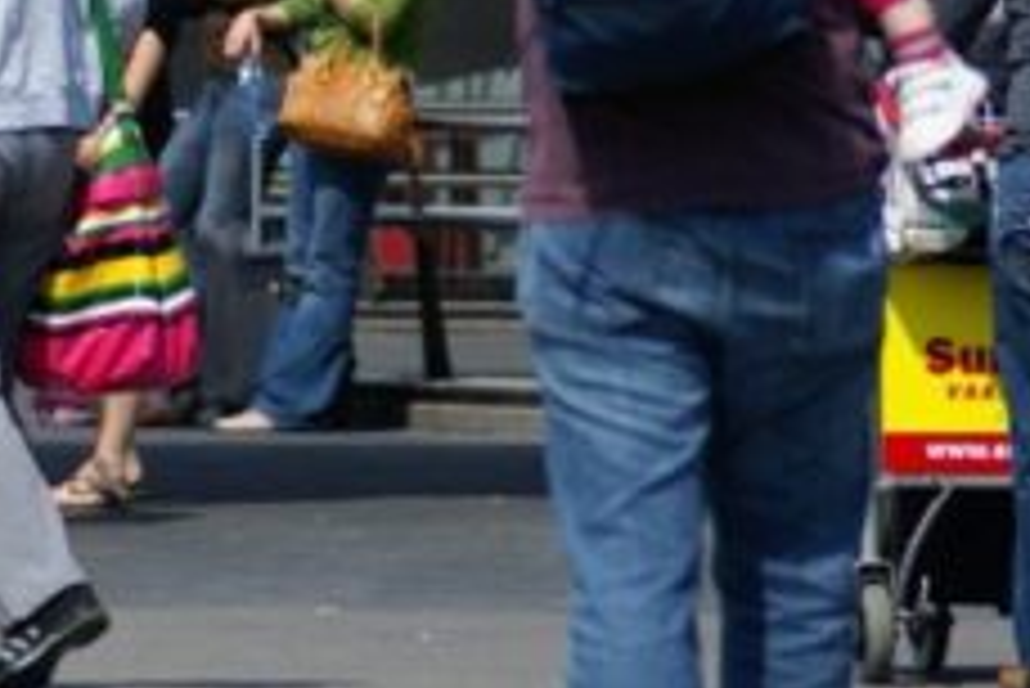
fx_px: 22502
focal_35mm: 786
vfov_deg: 1.8
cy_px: 16
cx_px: 117
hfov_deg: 2.6
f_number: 7.1
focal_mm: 200
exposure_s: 1/400
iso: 100
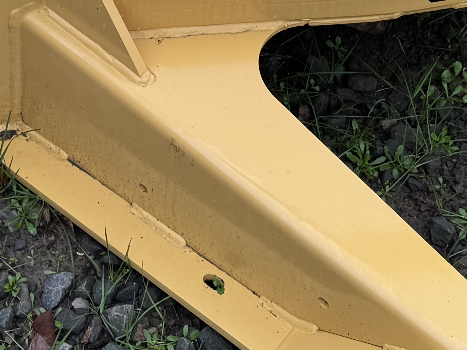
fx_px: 1241
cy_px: -251
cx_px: 202
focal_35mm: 92
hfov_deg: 21.3
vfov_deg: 14.4
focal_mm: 6.76
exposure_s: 1/477
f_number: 1.78
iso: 80
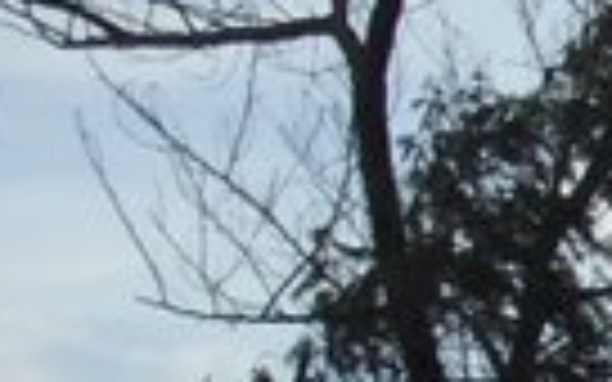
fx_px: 3953
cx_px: 1701
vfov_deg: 5.5
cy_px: 607
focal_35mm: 237
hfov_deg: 7.9
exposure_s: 1/250
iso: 100
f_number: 8
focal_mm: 6.2
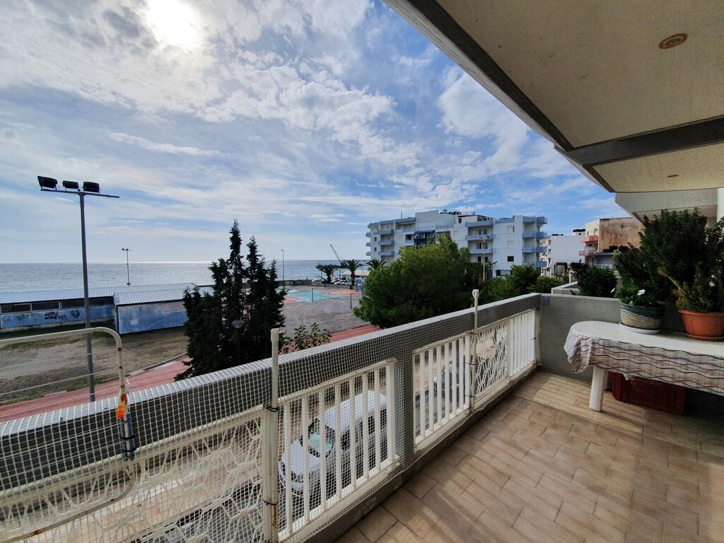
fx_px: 272
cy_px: 272
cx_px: 362
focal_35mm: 13
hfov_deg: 106.2
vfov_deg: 89.9
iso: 50
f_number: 2.2
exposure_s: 1/3536
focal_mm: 1.8
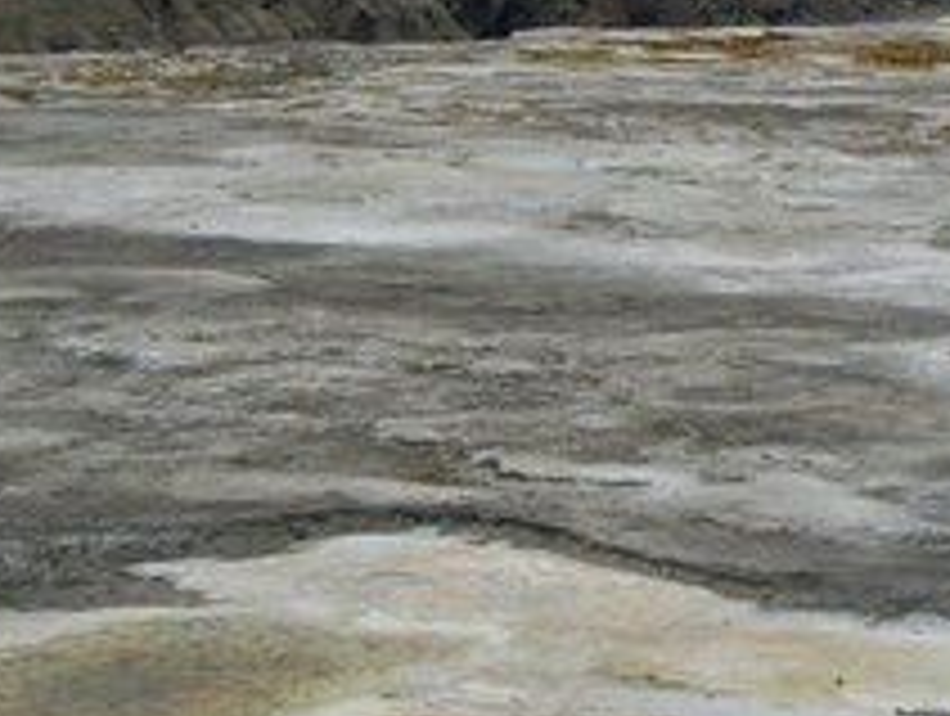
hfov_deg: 16.8
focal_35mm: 115
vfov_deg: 12.9
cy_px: 158
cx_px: 864
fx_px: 3161
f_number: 4.3
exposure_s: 1/800
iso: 50
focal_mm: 6.2
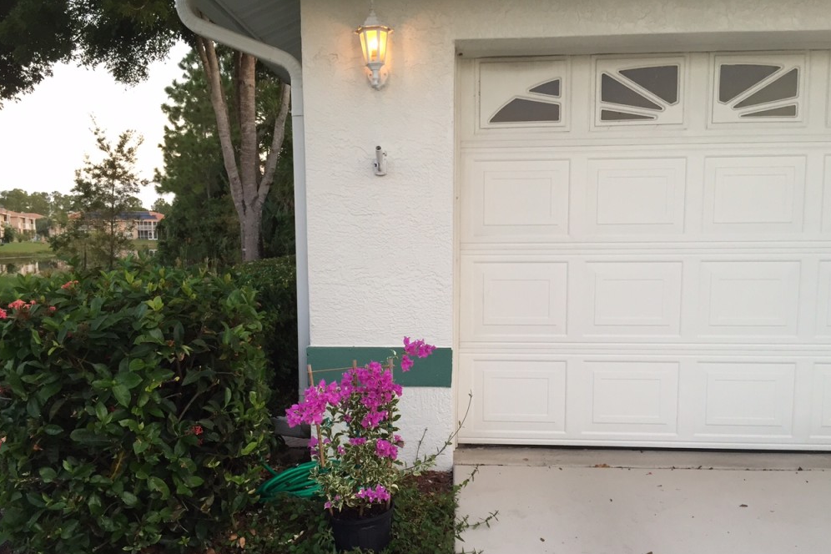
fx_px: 716
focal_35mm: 31
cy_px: 318
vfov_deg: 42.2
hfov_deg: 60.3
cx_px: 421
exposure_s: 1/30
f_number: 2.2
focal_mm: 4.15
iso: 64
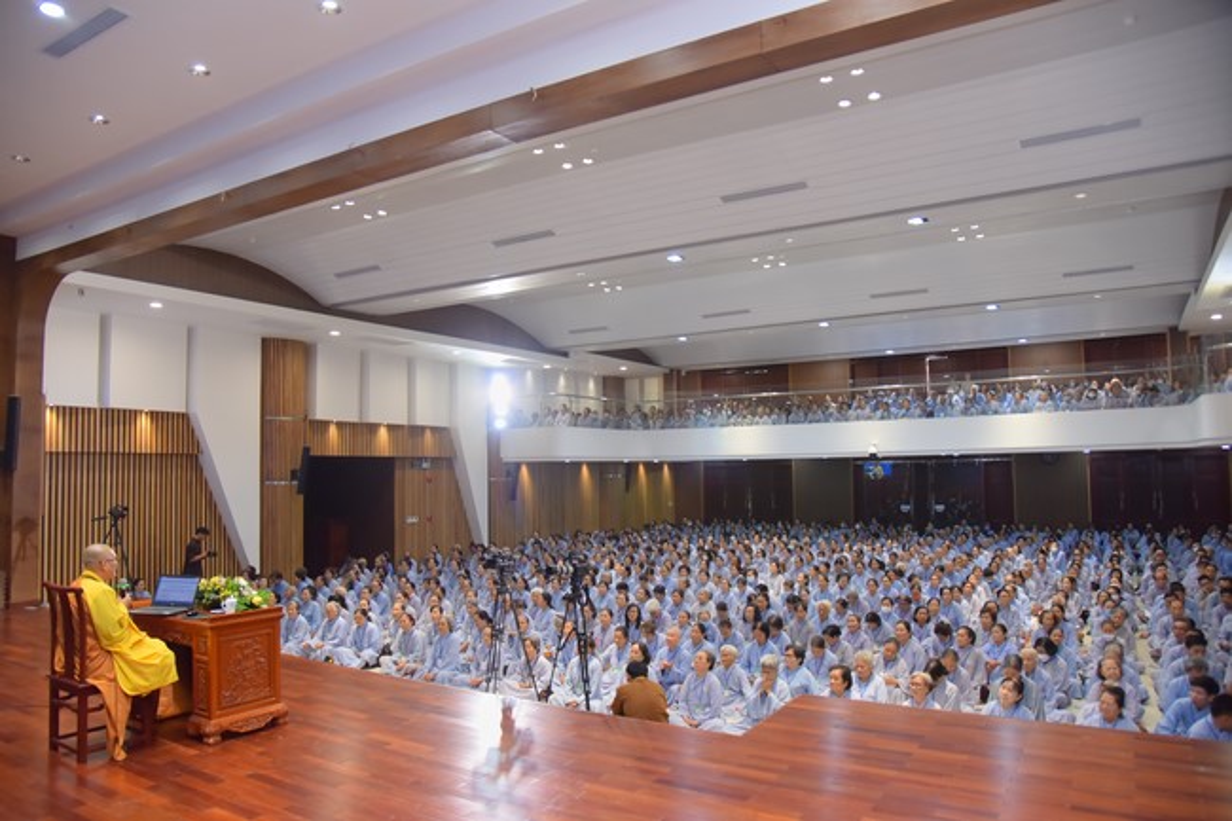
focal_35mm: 24
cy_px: 410
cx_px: 616
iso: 1250
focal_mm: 24
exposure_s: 1/125
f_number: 5
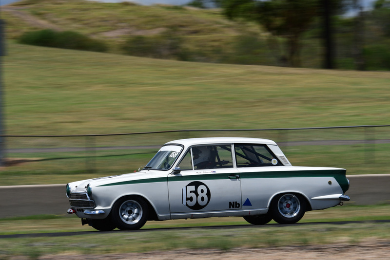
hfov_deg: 9.8
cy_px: 130
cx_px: 195
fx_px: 2276
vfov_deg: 6.5
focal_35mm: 210
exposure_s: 1/200
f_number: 14
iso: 160
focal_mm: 140
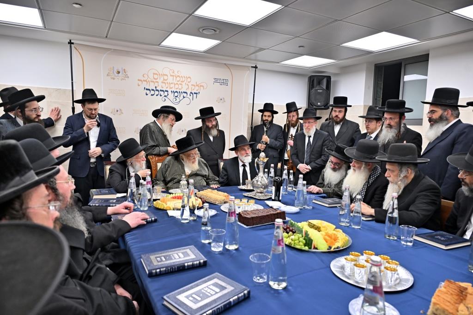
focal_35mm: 24
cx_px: 236
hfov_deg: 73.7
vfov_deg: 53.1
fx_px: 315
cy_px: 158
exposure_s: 1/200
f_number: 4
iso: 640
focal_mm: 24
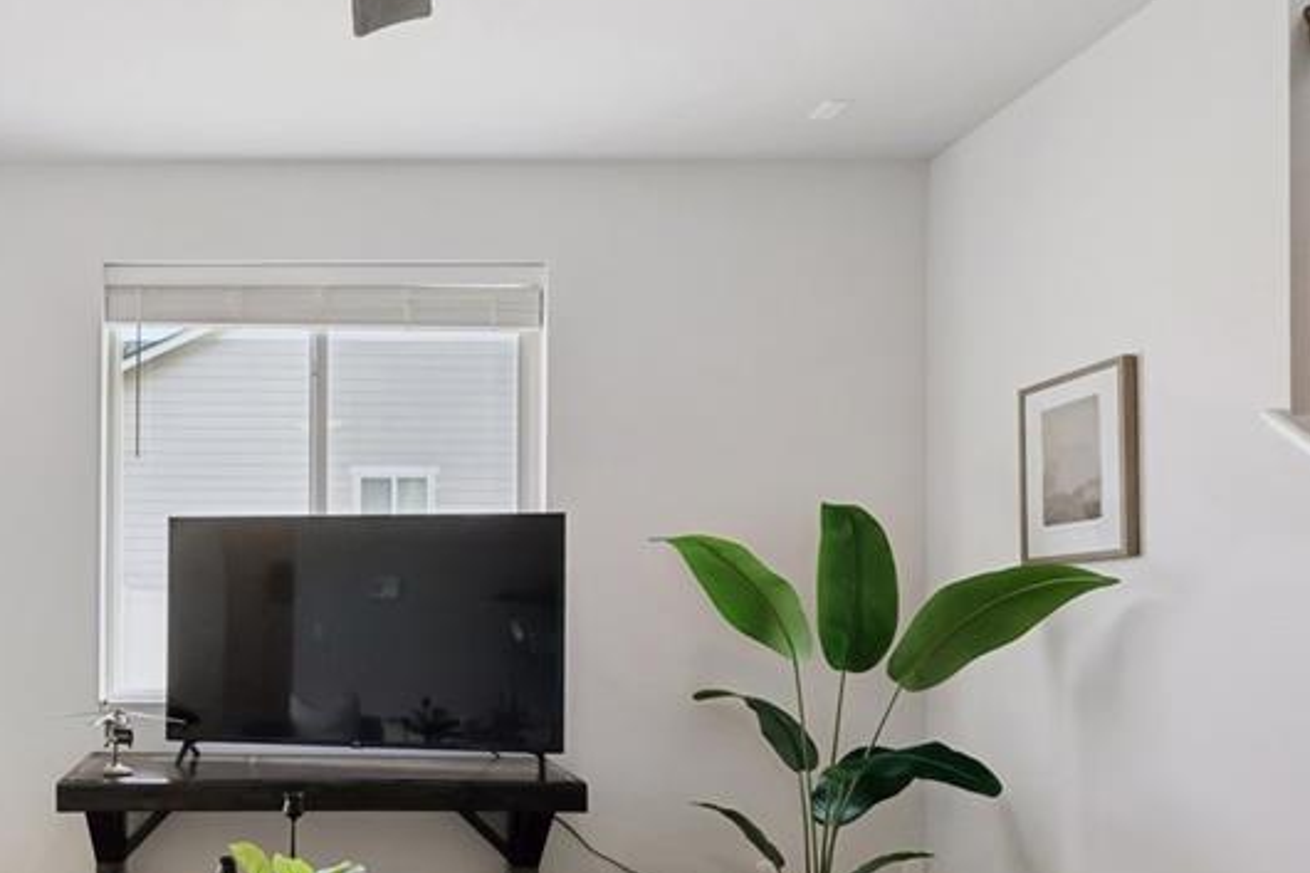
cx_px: 341
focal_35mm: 29
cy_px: 606
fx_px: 1055
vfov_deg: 44.1
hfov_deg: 60.5
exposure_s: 1/5
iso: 100
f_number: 11
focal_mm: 15
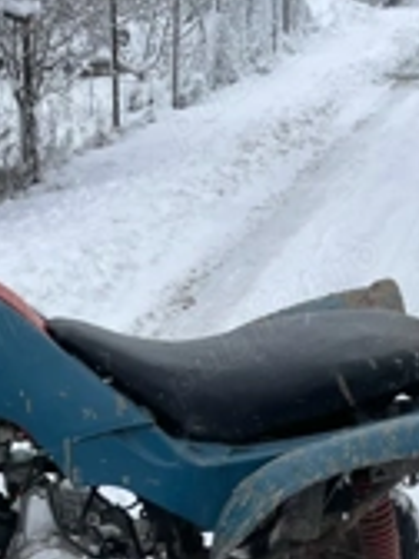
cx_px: 80
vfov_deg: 28.3
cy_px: 619
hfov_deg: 23.3
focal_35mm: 62
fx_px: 1001
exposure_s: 1/193
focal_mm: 4.2
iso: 32
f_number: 1.6
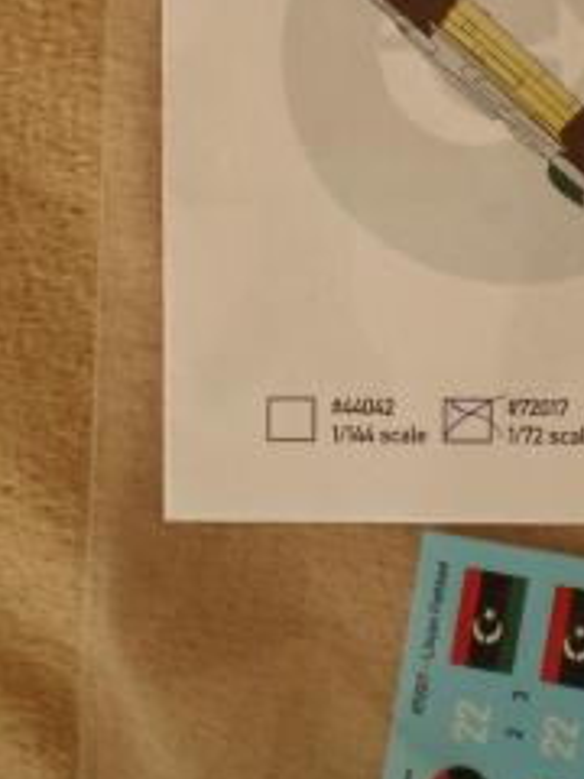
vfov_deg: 21.6
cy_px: 211
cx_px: 412
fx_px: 2024
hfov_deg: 16.4
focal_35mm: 90
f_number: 3.1
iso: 100
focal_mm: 6.3
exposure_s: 1/30
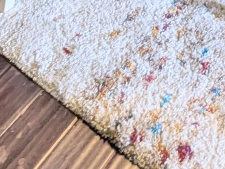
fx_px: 507
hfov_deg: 25.0
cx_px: 95
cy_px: -349
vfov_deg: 11.1
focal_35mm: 78
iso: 247
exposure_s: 1/24
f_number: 1.95
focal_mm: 2.23
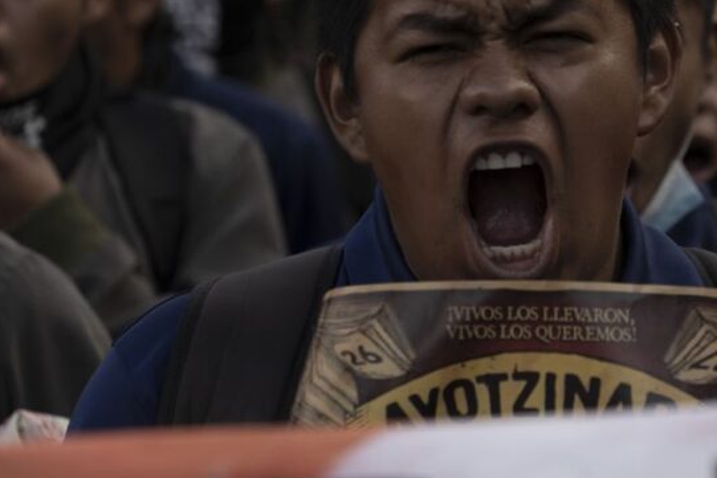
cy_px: 112
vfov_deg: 4.6
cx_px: 537
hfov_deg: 6.9
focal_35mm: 297
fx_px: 5916
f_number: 6.3
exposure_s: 1/160
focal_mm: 157
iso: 200
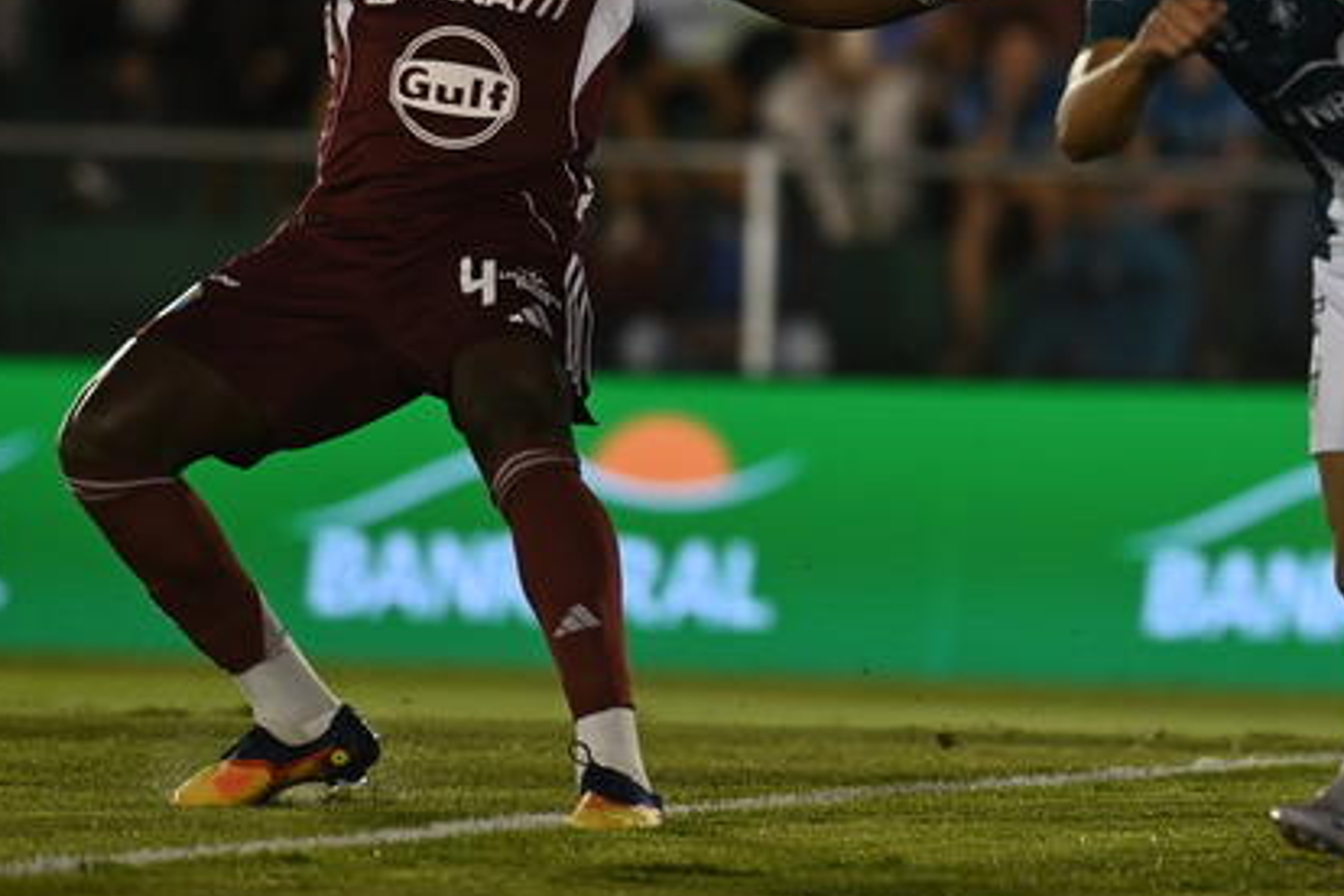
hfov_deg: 3.0
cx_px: 1195
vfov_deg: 2.0
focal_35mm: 681
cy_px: -93
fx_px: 25422
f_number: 4
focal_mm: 300
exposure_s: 1/1250
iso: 2500
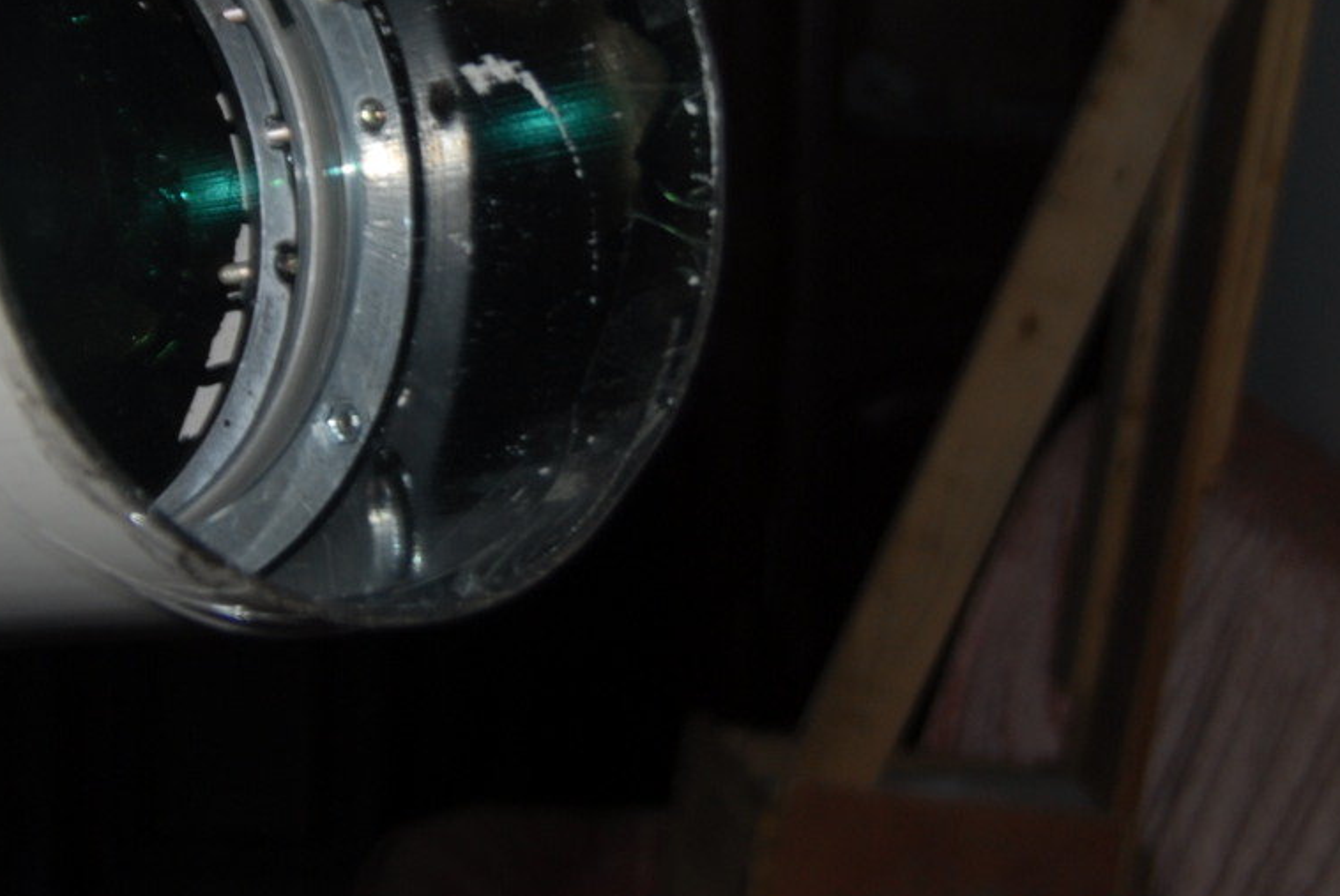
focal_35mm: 92
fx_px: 3428
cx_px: 301
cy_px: 201
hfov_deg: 21.9
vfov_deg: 14.8
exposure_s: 1/60
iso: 100
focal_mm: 24
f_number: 3.5
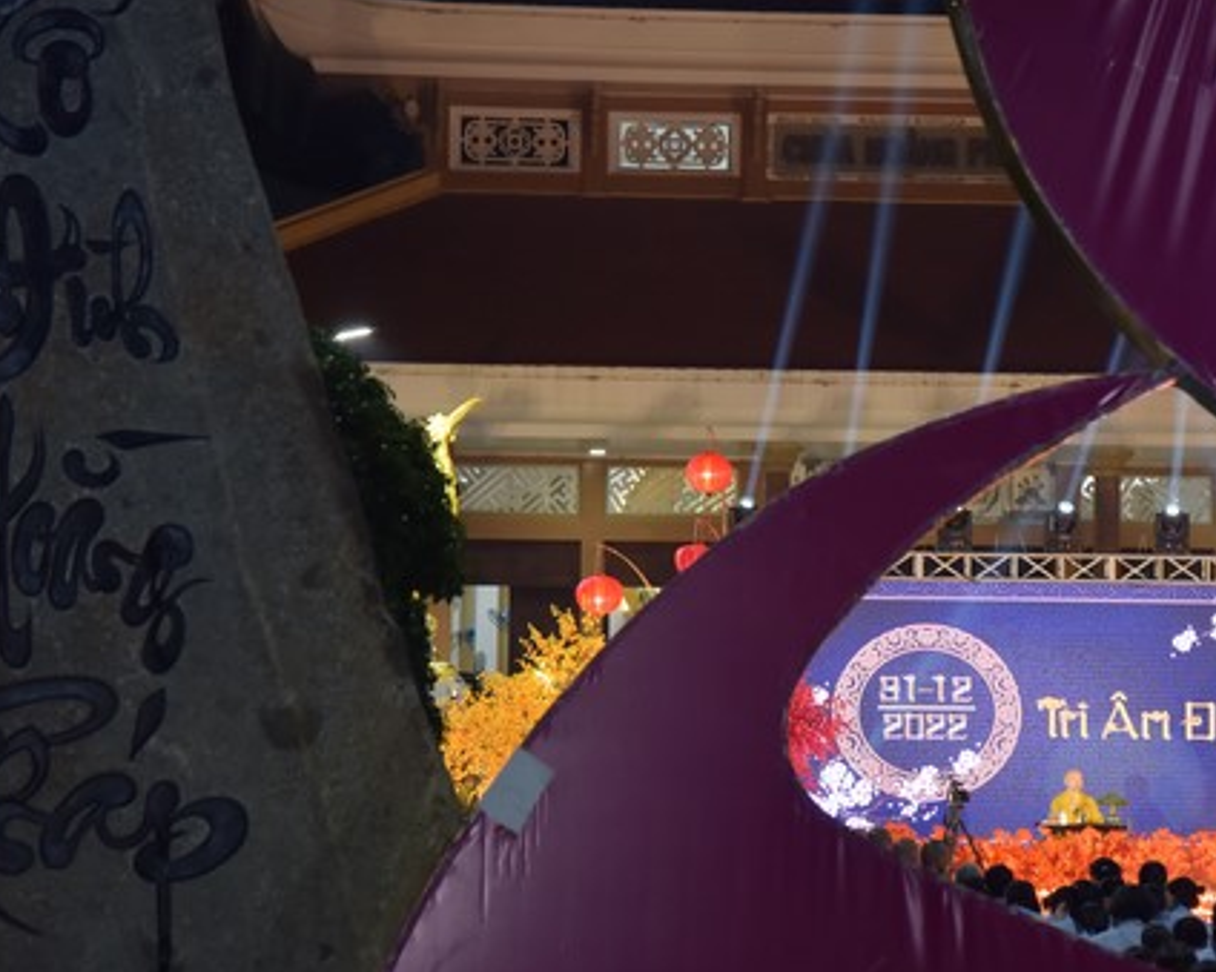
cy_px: 505
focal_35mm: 144
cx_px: 803
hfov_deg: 13.4
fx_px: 5181
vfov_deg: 10.7
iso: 1000
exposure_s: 1/80
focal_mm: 100
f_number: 5
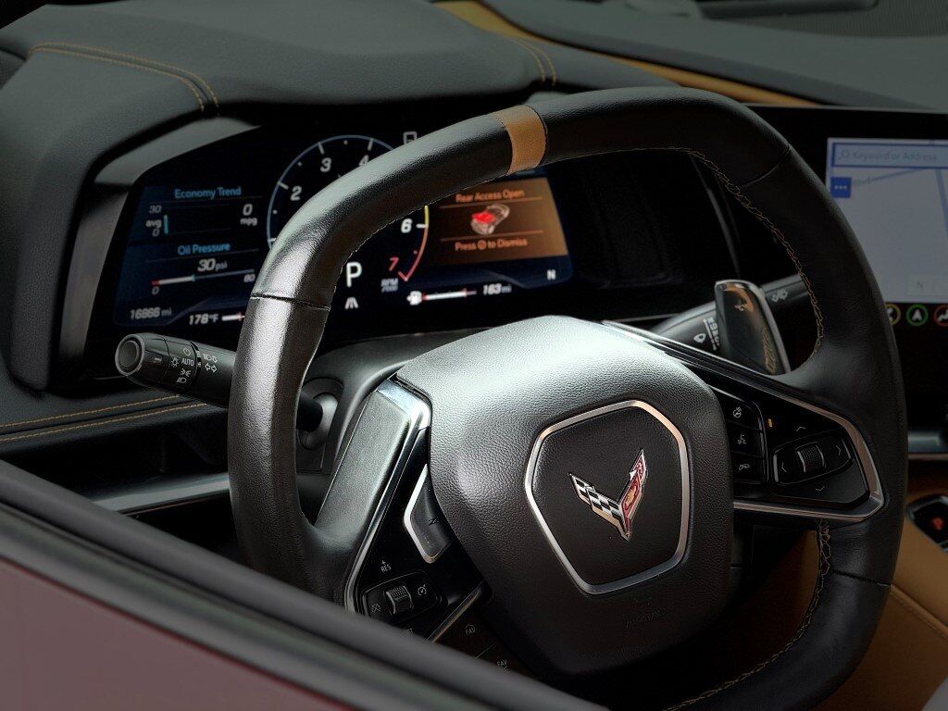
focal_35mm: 120
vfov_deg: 12.3
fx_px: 3286
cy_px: 356
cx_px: 474
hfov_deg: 16.4
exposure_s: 1/99
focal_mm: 15.66
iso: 80
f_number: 2.8
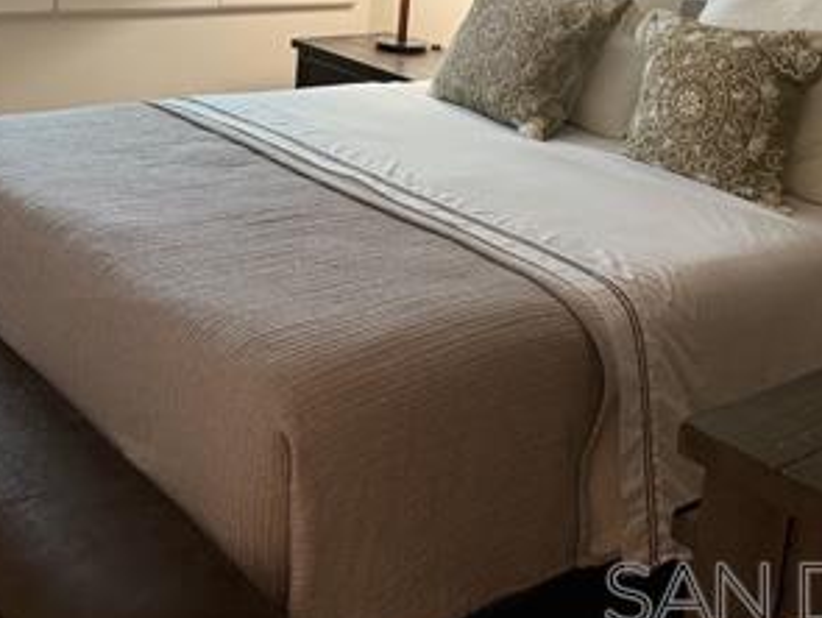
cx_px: 382
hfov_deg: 36.8
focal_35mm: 52
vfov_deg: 26.4
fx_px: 1236
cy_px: -14
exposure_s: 1/60
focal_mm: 6.76
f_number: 1.78
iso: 320
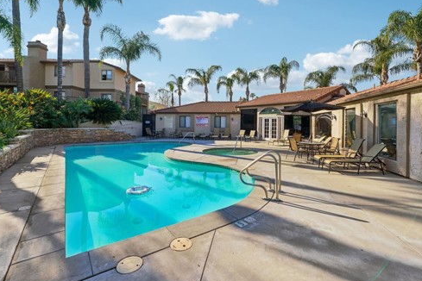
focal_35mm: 17
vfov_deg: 70.4
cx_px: 224
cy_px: 132
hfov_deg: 93.2
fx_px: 199
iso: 100
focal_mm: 13
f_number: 9
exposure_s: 1/200
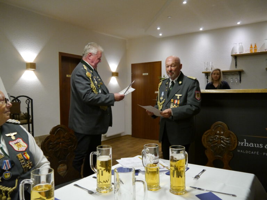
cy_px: 100
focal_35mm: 28
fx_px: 216
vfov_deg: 49.7
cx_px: 134
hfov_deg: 63.4
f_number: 3.5
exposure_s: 1/60
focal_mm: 14
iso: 1600
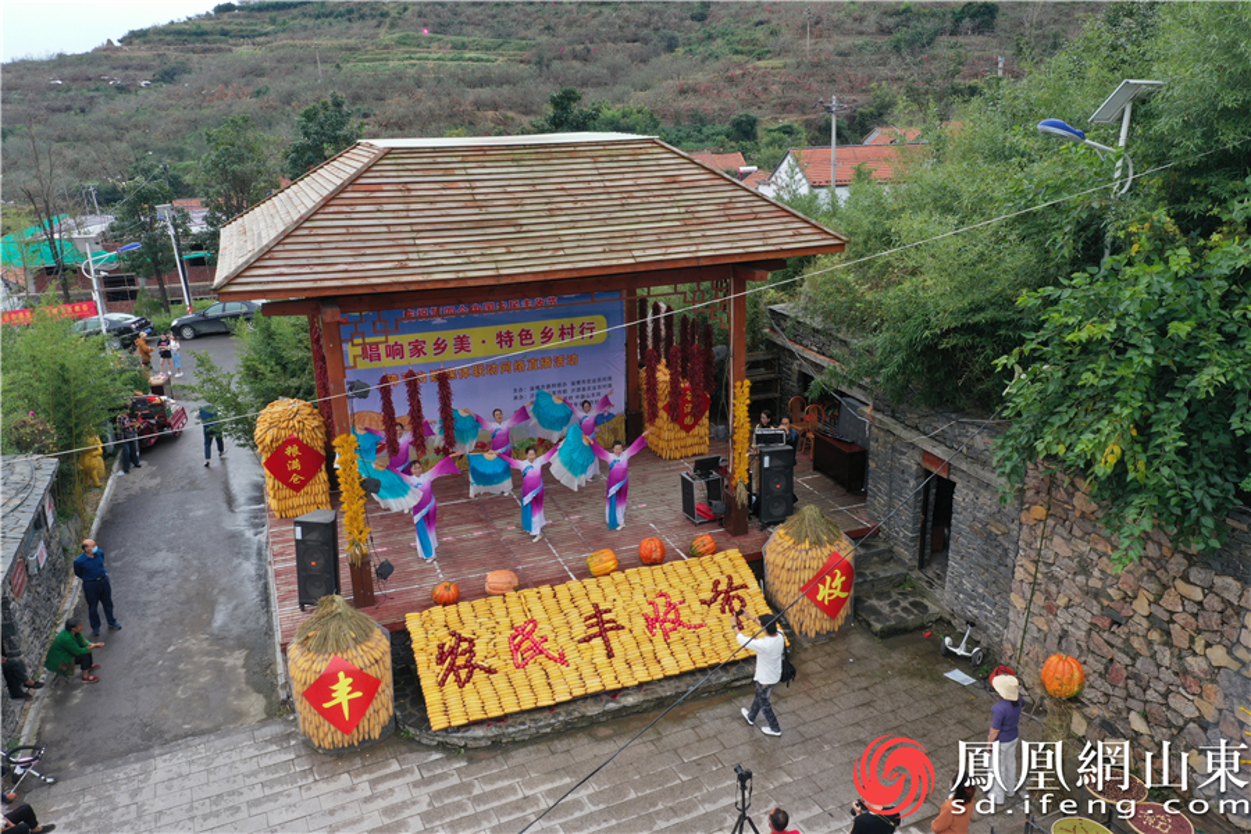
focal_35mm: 28
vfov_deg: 46.4
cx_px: 626
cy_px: 417
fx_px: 973
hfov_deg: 65.5
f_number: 9
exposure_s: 1/80
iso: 100
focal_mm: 10.26
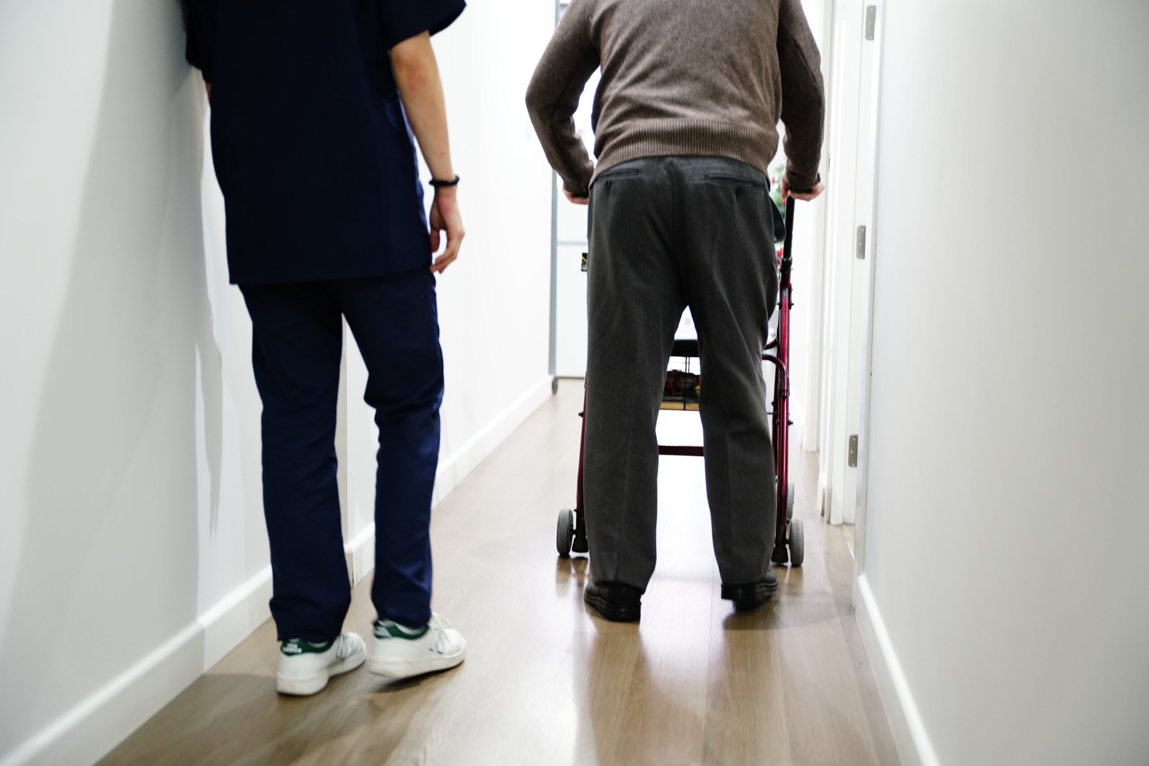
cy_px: 383
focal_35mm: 44
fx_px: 1392
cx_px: 574
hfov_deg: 44.9
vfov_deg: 30.8
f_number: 2.8
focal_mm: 43.6
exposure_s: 1/60
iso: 1250
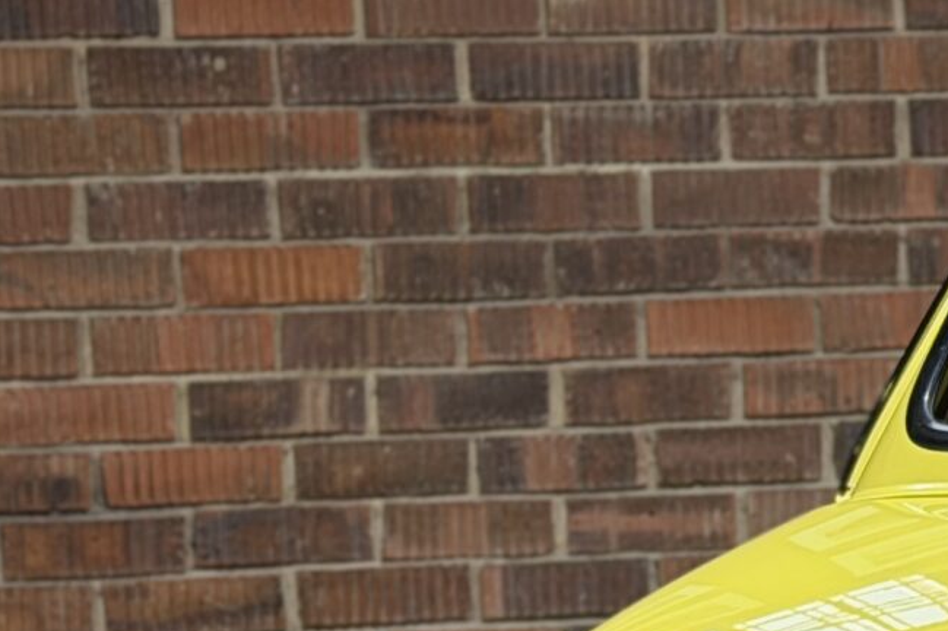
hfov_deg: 10.1
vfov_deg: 6.9
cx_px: 1491
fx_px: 5185
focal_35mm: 197
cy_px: 768
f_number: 1.78
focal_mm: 6.76
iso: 200
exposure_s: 1/50
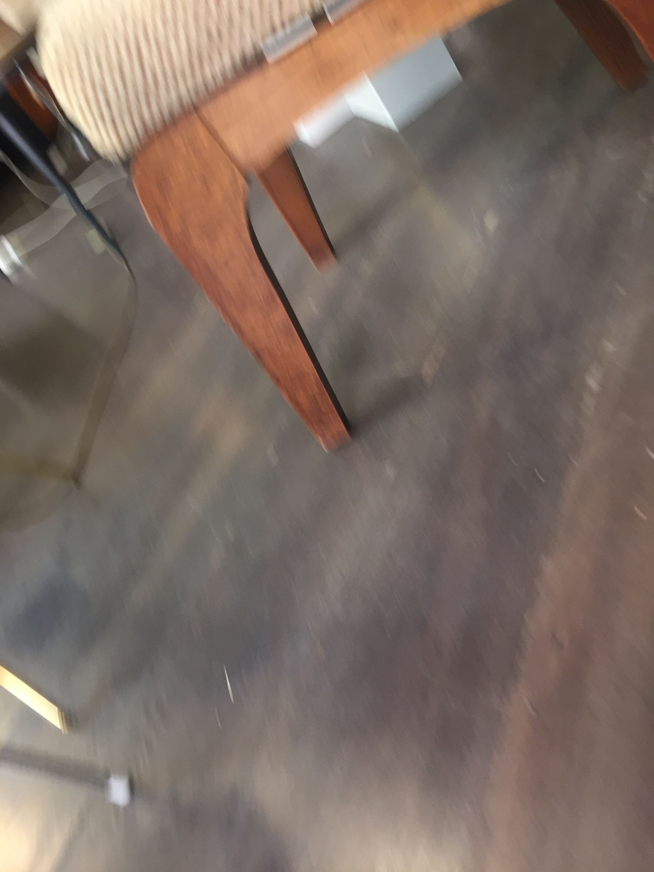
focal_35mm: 29
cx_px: 327
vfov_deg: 61.7
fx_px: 731
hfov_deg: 48.2
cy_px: 436
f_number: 2.2
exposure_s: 1/33
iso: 100
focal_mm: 4.15
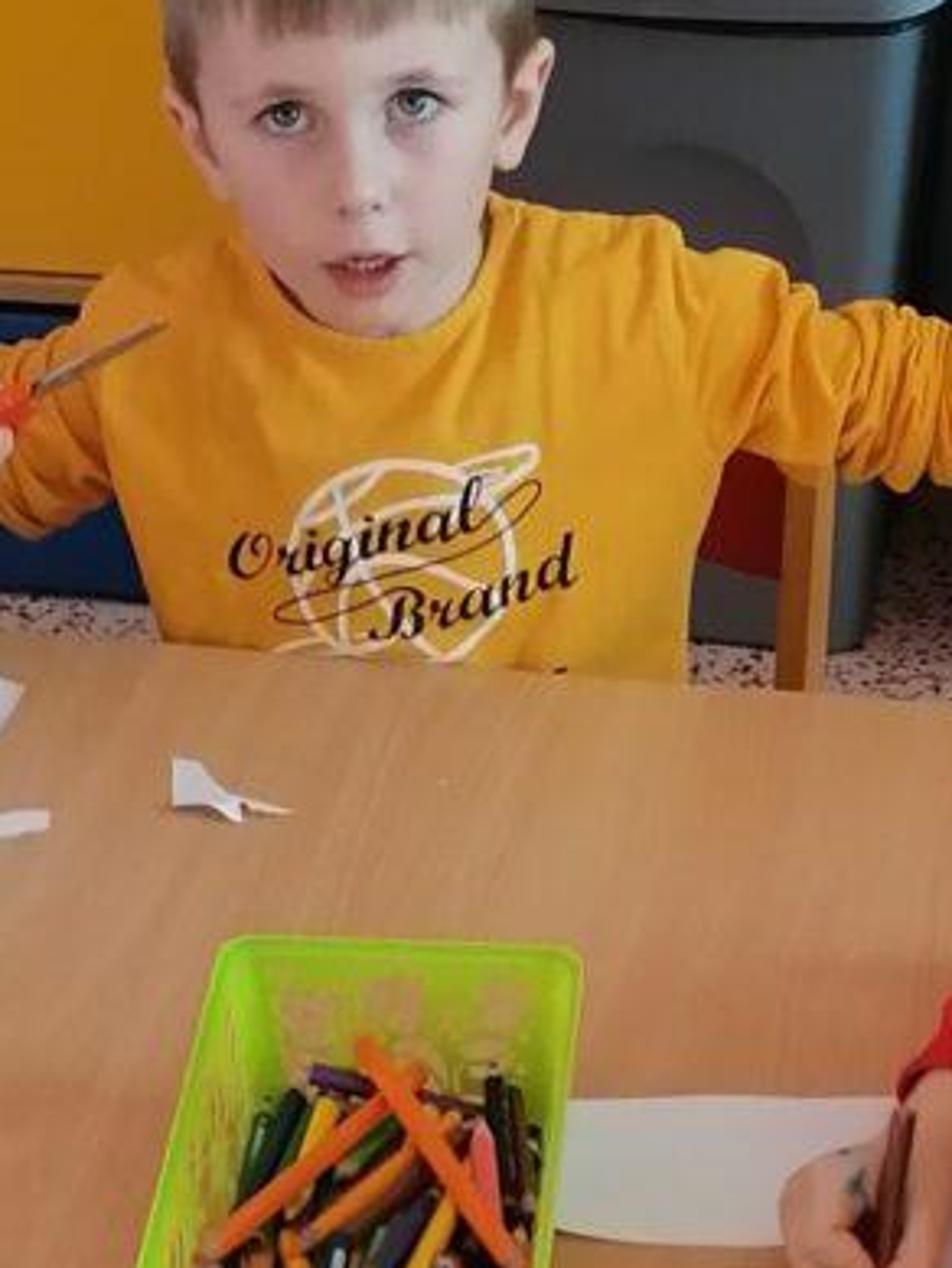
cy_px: 1193
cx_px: 333
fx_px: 4068
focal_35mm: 111
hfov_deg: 13.3
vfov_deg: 17.4
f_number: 1.8
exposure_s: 1/100
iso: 160
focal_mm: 4.75
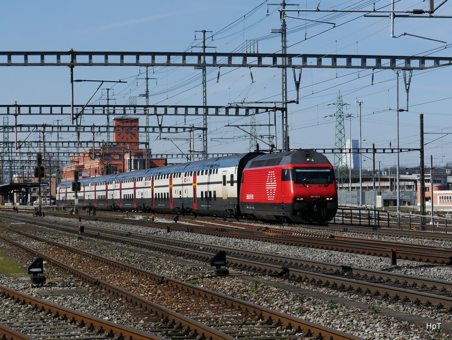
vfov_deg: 17.6
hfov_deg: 23.3
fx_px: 1098
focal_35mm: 84
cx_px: 226
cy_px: 170
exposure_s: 1/400
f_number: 10
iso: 160
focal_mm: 42
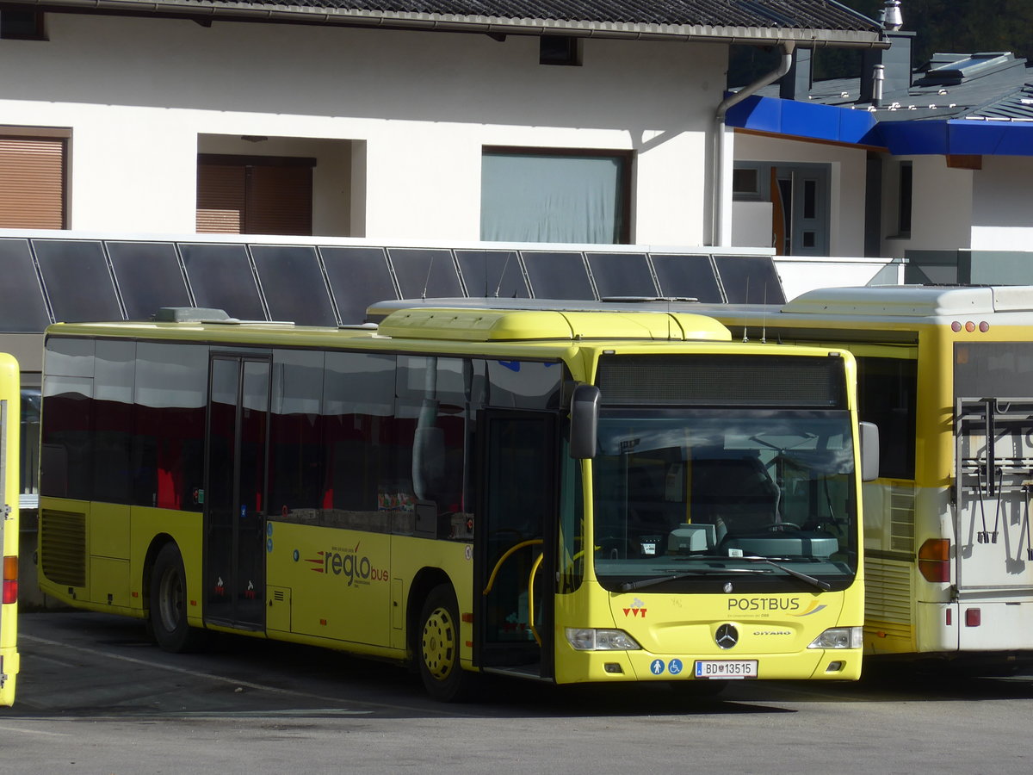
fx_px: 6625
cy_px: 388
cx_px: 516
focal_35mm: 222
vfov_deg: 6.7
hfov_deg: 8.9
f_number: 5.9
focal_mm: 42.8
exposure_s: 1/400
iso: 80
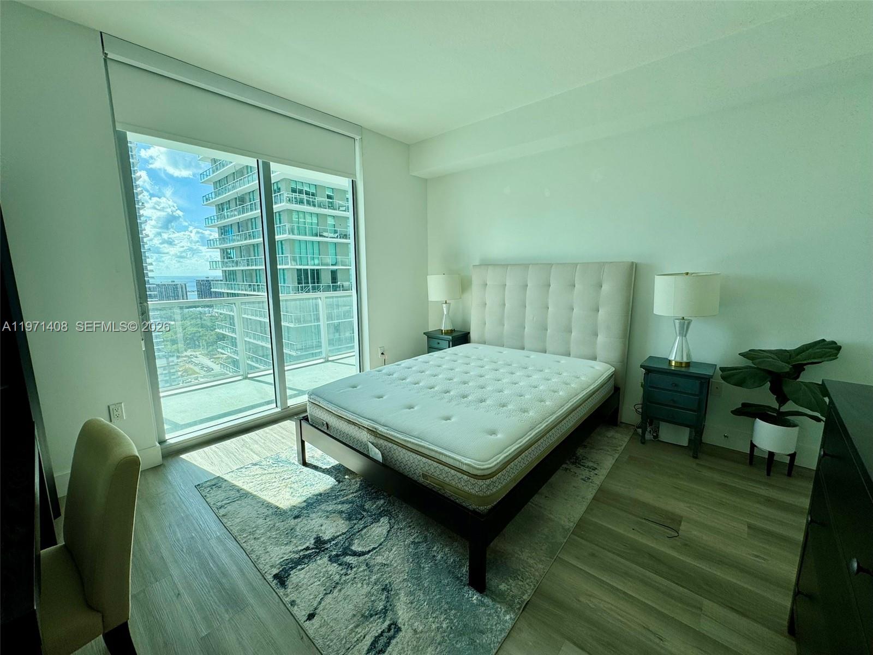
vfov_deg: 85.7
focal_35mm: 14
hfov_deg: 102.1
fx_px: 353
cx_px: 436
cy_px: 328
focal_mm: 2.22
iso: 40
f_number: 2.2
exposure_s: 1/518
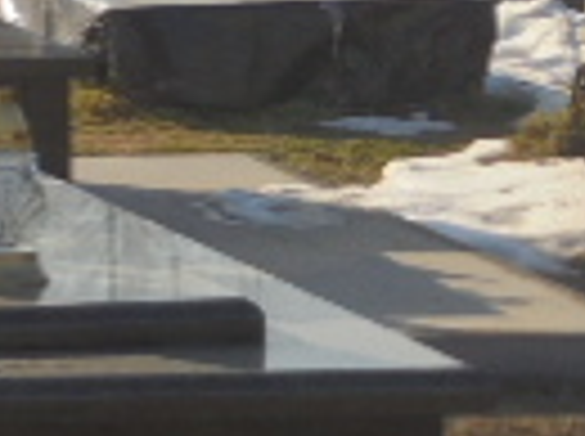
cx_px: -580
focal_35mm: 242
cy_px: 103
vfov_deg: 6.1
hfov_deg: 7.8
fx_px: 4082
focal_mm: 8.9
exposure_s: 1/500
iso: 100
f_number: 4.8
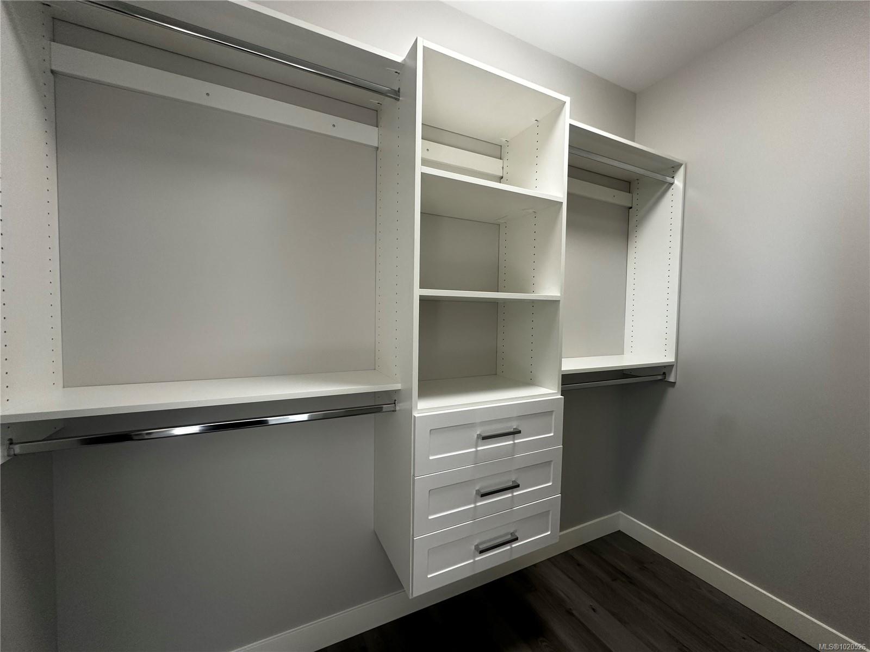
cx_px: 435
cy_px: 326
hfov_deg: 102.1
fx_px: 352
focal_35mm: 14
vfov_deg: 85.7
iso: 160
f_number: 2.2
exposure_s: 1/99
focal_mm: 2.22
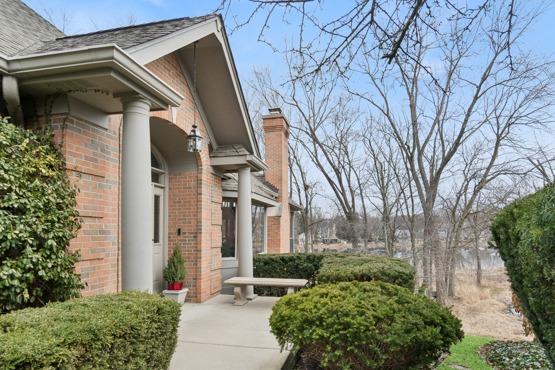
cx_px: 278
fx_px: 277
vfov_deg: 67.4
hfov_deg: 90.0
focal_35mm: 18
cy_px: 185
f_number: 8
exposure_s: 1/160
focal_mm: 12
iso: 320
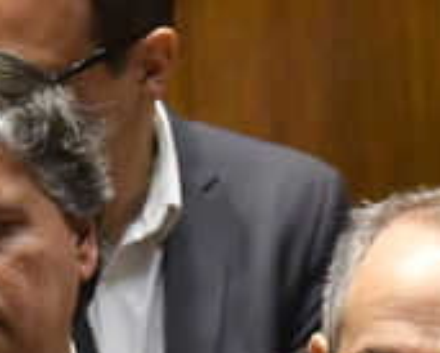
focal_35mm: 1188
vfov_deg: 1.3
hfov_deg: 1.6
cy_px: 716
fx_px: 15474
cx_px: 482
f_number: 4
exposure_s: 1/200
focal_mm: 155
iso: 5000
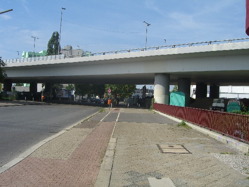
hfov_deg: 49.0
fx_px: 273
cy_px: 94
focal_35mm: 38
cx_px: 124
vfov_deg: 37.7
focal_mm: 7.9
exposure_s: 1/200
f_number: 8
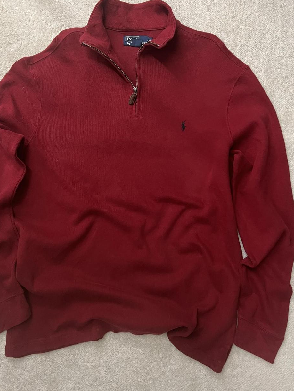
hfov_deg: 41.8
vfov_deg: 53.7
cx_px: 143
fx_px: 385
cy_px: 165
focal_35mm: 34
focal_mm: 5.7
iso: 200
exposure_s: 1/60
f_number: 1.5
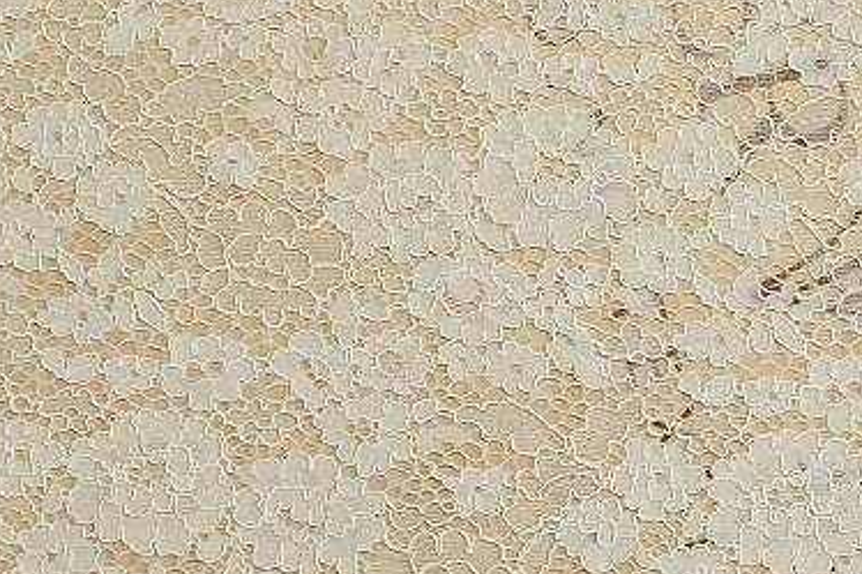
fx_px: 3375
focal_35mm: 141
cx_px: 385
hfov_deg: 14.6
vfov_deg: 9.7
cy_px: 401
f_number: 5
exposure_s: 1/125
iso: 200
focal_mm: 22.3
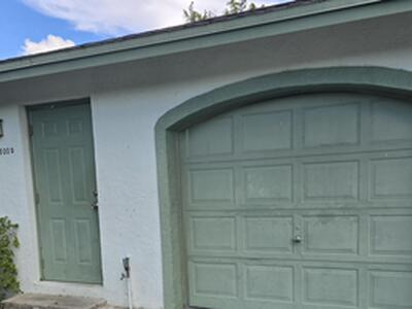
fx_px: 274
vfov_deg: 58.9
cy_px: 154
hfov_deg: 73.9
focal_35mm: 23
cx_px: 206
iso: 12
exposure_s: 1/345
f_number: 1.7
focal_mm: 6.3
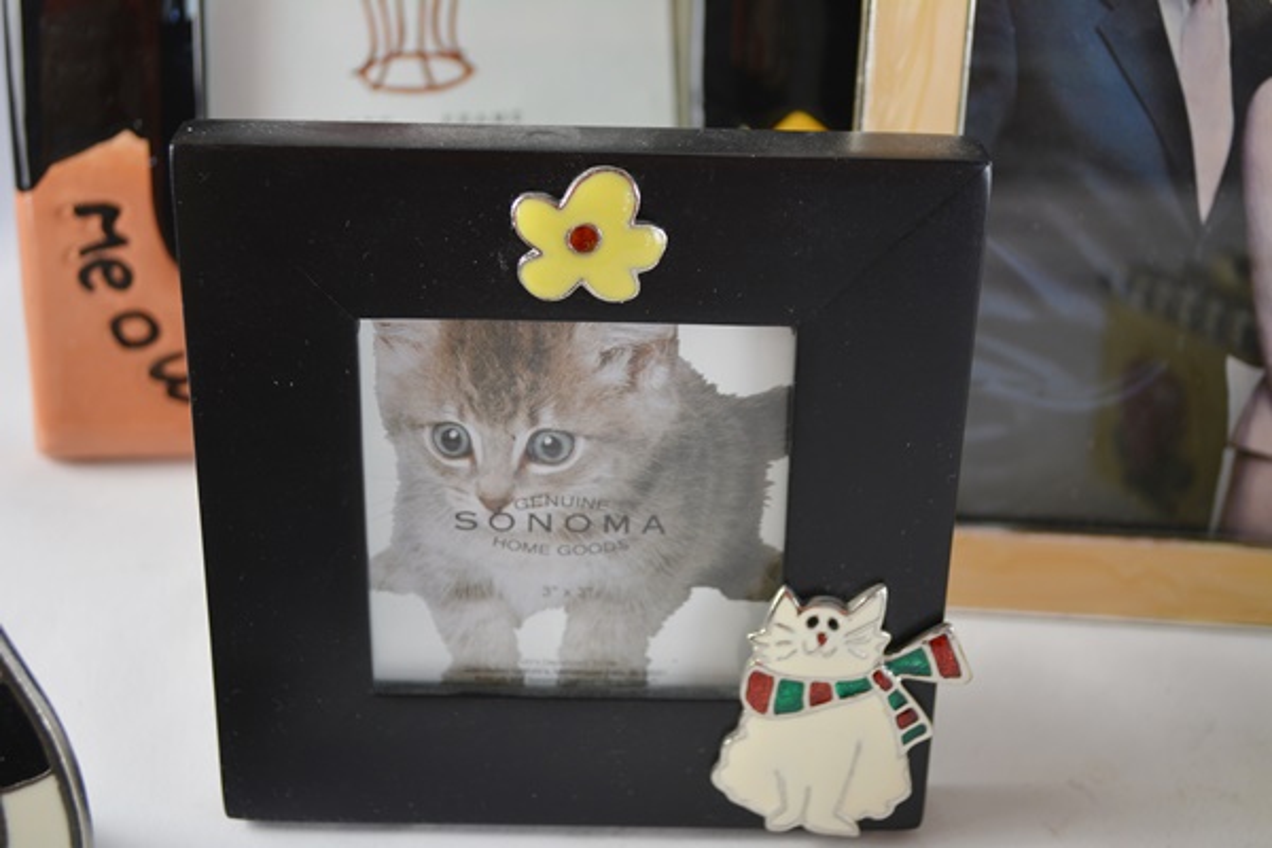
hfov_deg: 36.9
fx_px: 1908
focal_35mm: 54
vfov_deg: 25.1
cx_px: 636
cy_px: 424
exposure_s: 1/100
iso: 400
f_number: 5
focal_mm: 36
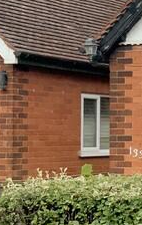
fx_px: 857
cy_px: 134
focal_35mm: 139
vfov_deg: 15.0
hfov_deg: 8.5
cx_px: 357
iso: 16
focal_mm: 3
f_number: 1.8
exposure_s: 1/1311
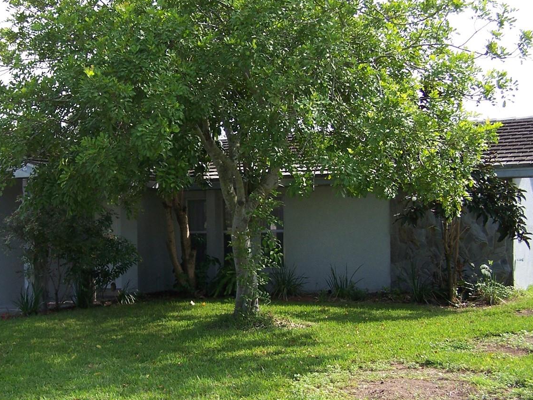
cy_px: 228
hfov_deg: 35.3
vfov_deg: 27.0
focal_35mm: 54
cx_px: 187
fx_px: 831
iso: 80
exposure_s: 1/350
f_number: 2.8
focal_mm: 6.3
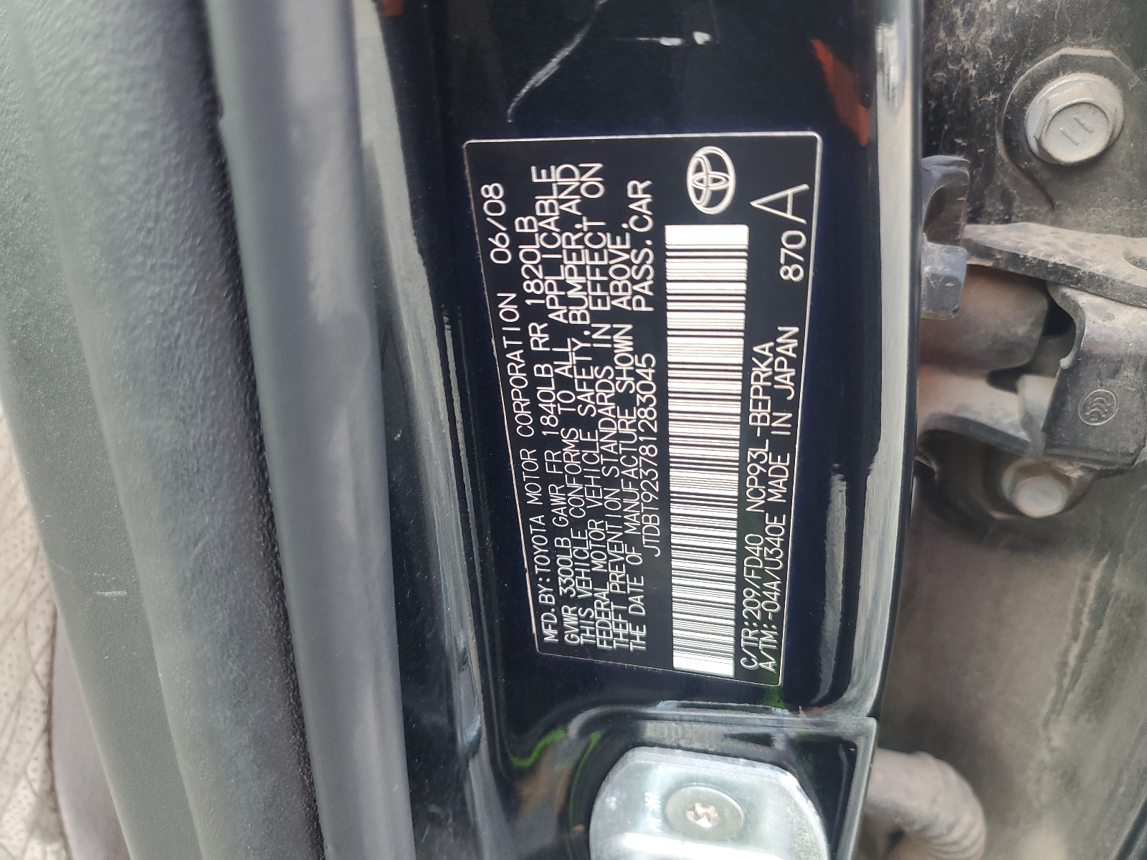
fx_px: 862
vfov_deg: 53.1
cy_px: 430
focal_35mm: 26
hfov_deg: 67.3
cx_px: 574
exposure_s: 1/120
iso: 62
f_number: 1.5
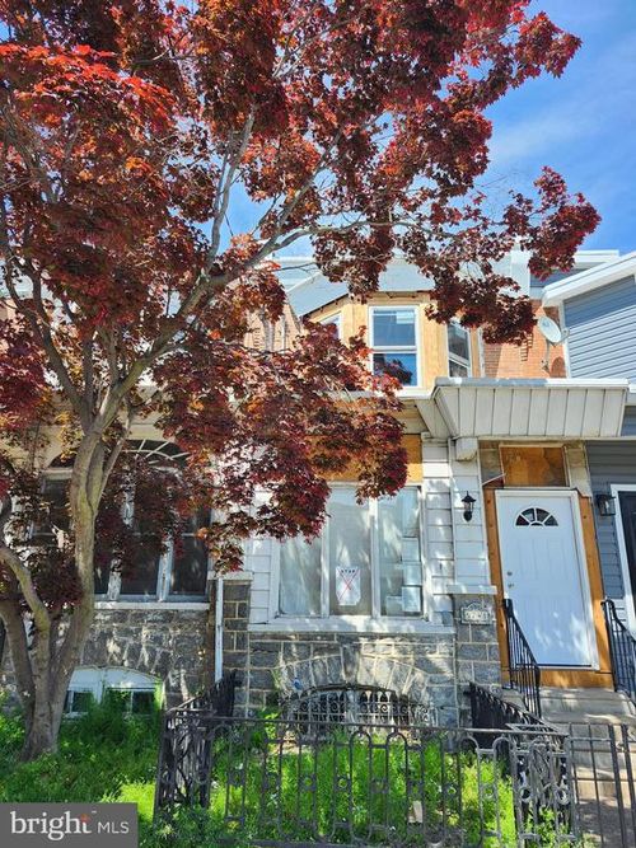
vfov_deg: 73.9
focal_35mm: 23
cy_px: 424
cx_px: 318
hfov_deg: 58.9
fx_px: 564
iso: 25
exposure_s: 1/638
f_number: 1.8
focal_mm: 5.54
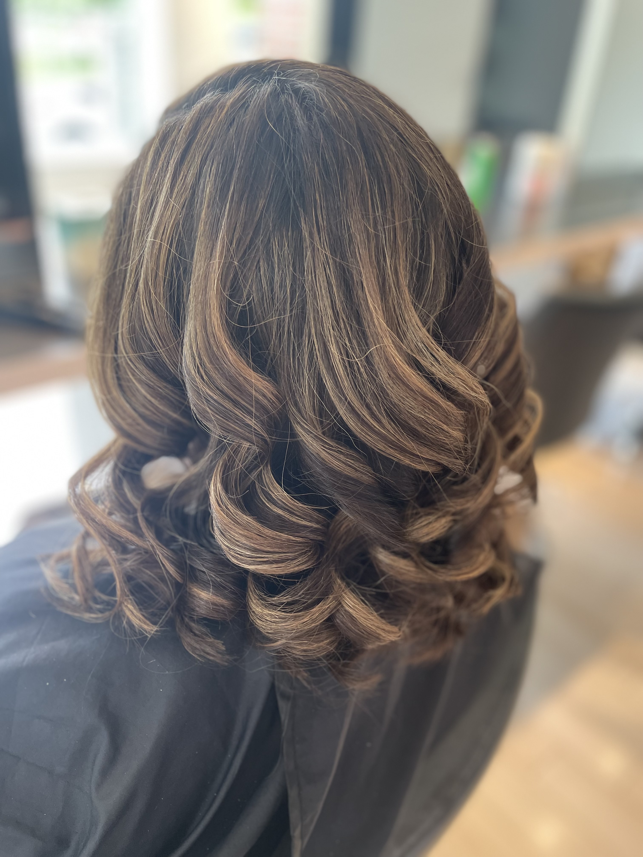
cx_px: 322
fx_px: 644
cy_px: 428
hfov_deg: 53.1
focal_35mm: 26
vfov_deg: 67.3
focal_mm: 4.2
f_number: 1.6
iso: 125
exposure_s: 1/60
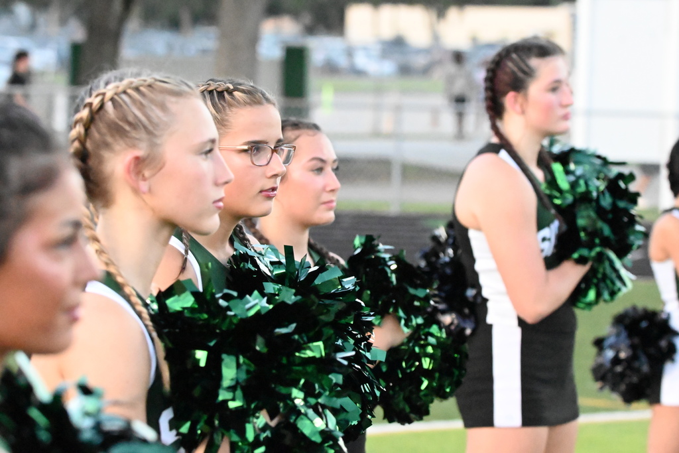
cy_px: 226
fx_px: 4244
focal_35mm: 225
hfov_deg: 9.1
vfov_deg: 6.1
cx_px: 340
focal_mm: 150
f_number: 7.1
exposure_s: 1/4000
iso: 25600
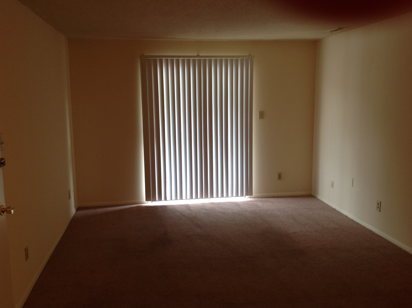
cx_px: 206
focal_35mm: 35
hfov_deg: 52.7
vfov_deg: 40.6
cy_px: 154
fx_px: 416
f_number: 2.4
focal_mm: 4.28
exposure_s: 1/15
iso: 80
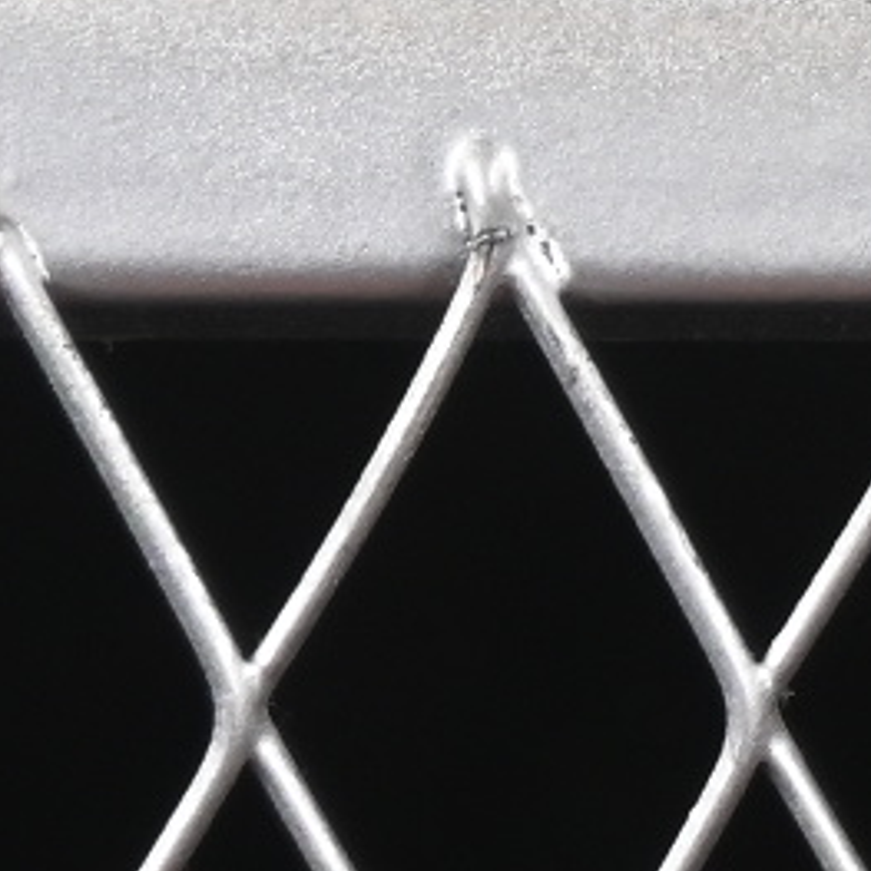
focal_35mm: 675
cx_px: 3040
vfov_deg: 2.6
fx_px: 19215
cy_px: -1964
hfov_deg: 2.5
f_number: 6.3
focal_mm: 50
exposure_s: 1/60
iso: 160
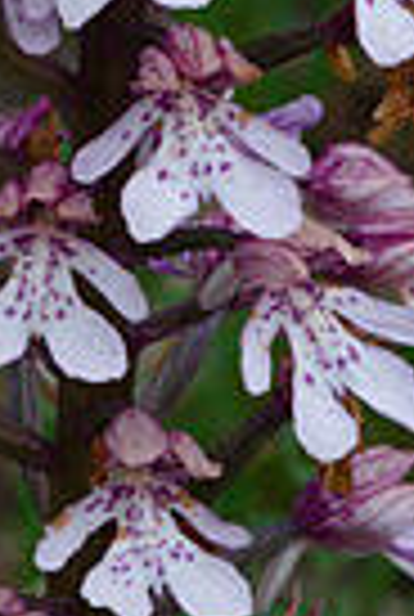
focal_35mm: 691
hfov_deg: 2.0
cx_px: 29
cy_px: -342
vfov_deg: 3.0
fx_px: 11859
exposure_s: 1/160
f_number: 18
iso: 2000
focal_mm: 90
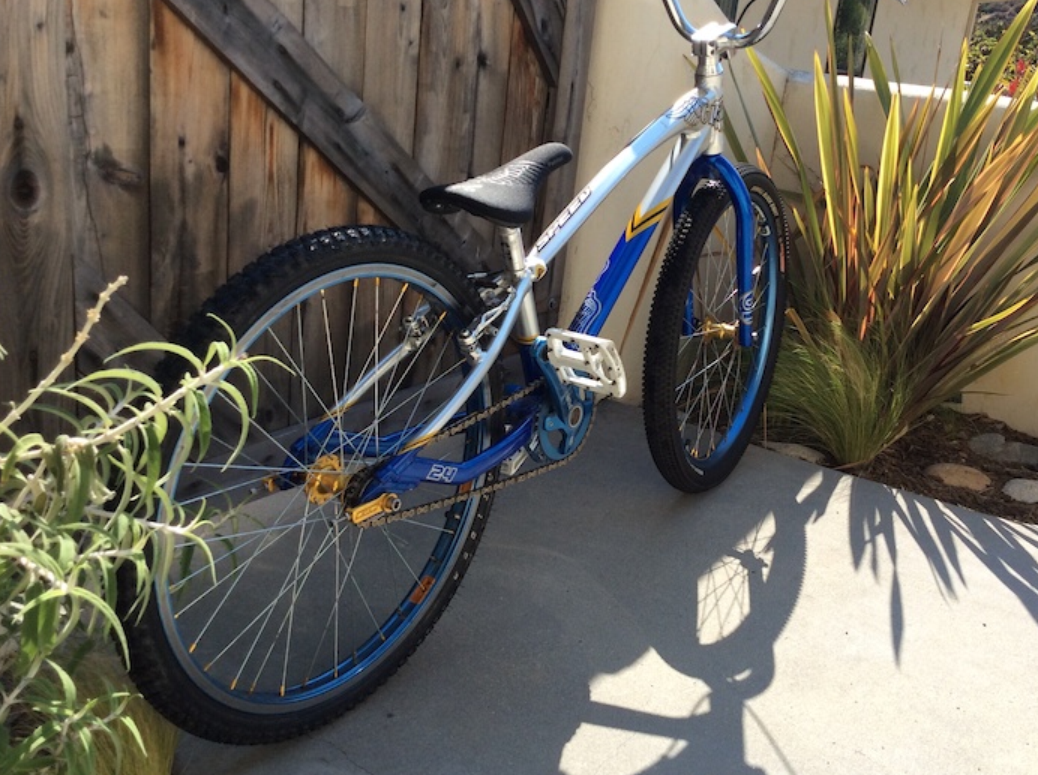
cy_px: 405
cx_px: 586
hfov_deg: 50.1
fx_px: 1108
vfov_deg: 38.6
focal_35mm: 37
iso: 32
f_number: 2.4
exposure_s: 1/805
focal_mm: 3.3
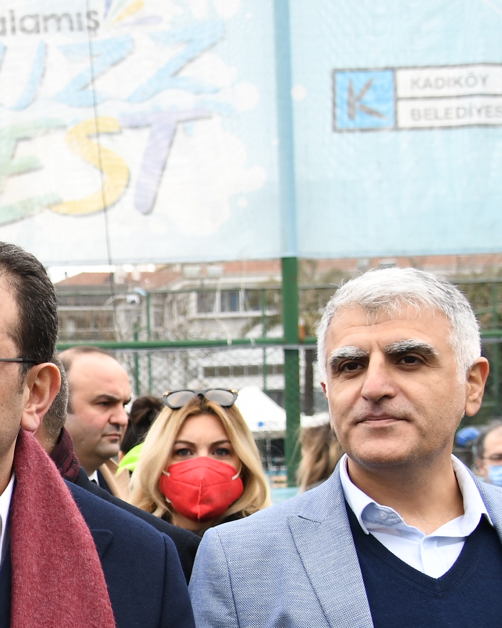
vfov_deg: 22.1
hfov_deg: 16.2
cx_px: -302
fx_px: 1579
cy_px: 523
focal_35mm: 85
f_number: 4
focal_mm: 24
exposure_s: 1/500
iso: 400
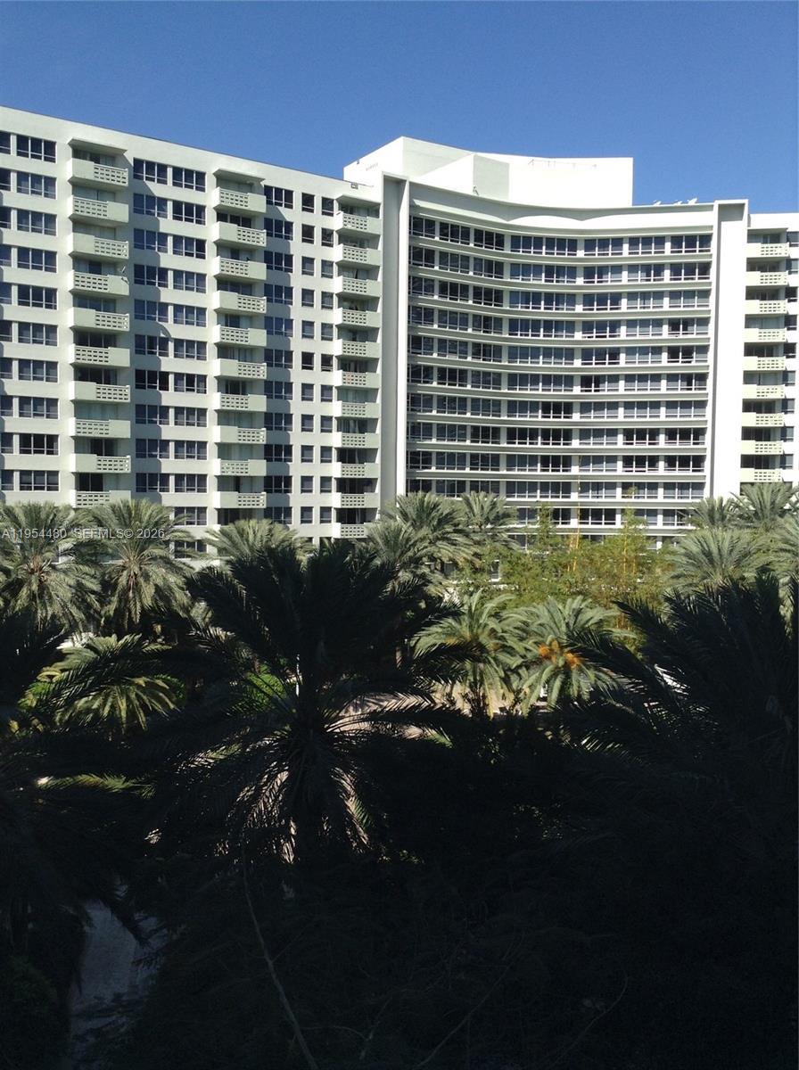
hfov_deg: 42.8
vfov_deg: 55.4
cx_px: 400
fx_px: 1019
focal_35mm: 33
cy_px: 535
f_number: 2.4
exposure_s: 1/1054
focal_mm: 3.3
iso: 32
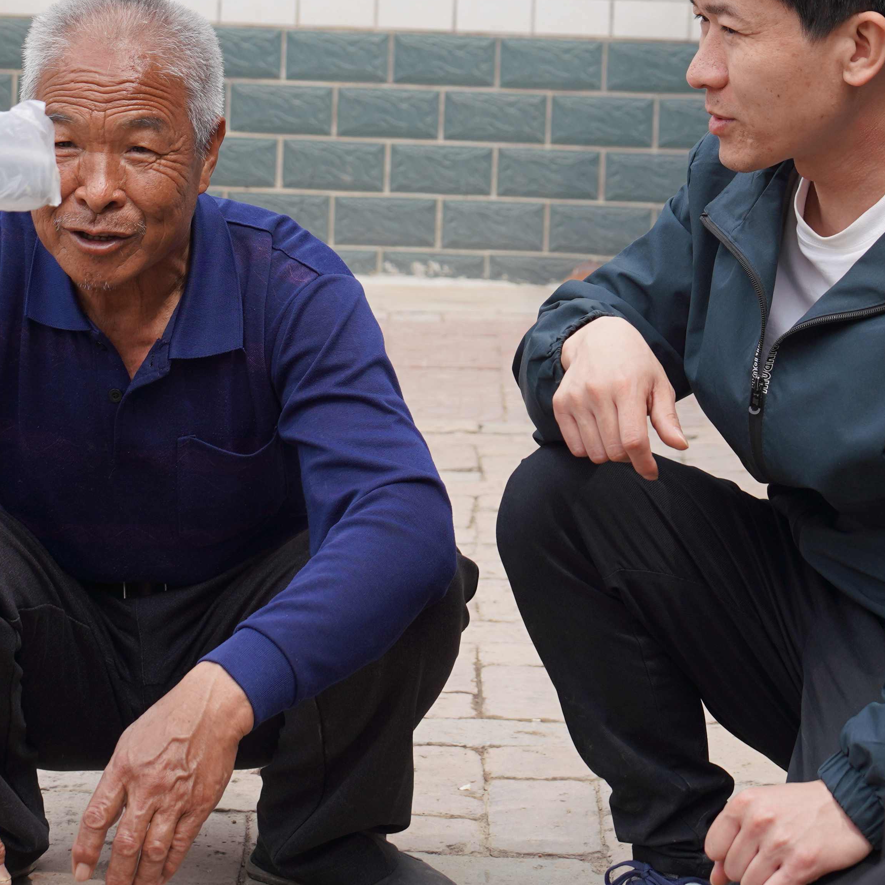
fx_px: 2892
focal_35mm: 100
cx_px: 449
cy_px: 36
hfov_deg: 17.4
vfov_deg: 17.1
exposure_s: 1/400
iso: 100
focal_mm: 34
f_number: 4.5
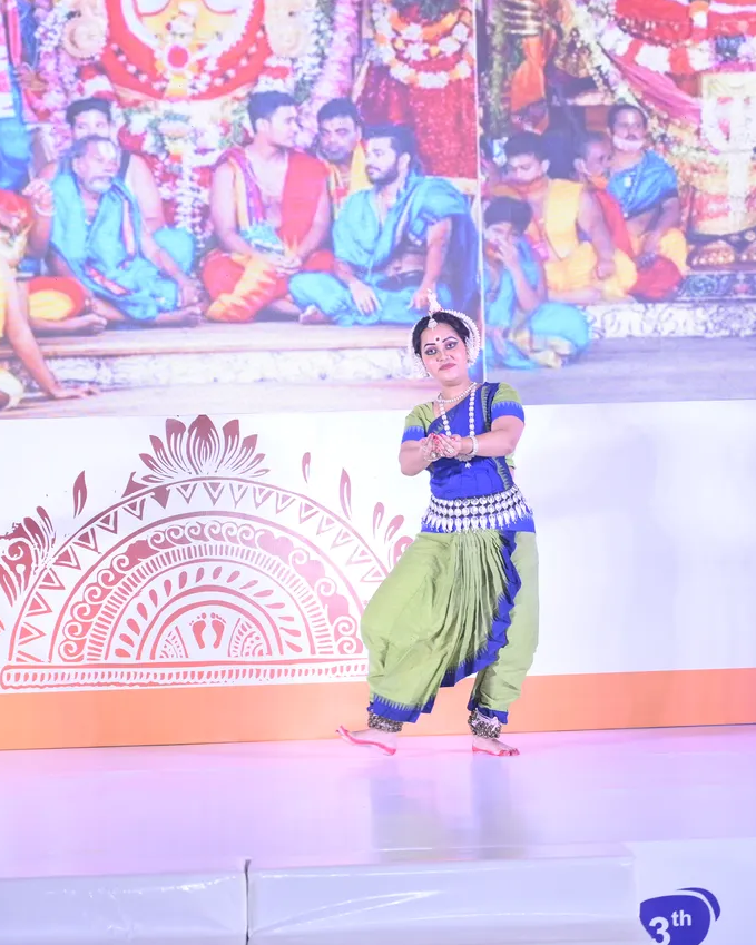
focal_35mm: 99
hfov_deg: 15.5
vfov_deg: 19.4
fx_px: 2769
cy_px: 473
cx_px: 539
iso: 640
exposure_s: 1/125
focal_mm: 70
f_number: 4
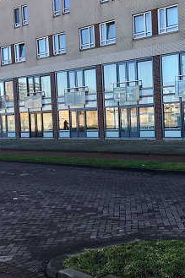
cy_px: 131
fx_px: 424
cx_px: 155
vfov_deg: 36.3
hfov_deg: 24.1
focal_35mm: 55
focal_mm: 4.15
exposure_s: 1/187
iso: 25
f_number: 2.2
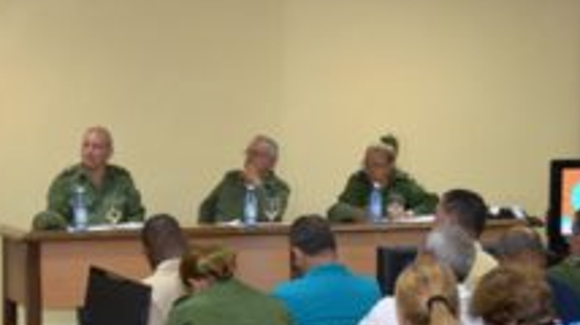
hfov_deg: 25.3
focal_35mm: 84
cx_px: 298
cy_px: 320
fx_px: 1291
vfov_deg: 14.2
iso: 250
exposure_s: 1/30
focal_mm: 28
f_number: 4
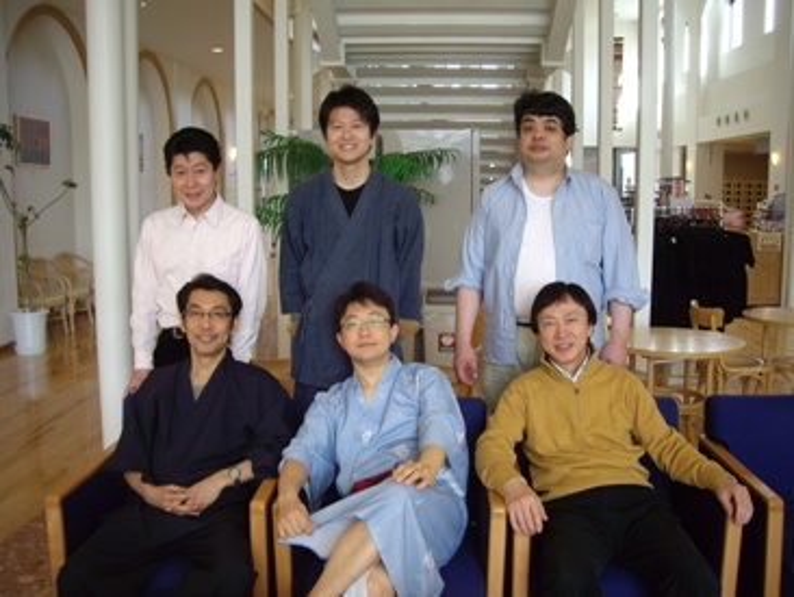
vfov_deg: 37.8
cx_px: 397
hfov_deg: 48.9
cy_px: 298
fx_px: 872
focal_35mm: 38
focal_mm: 6.2
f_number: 2.7
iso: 100
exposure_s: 1/60
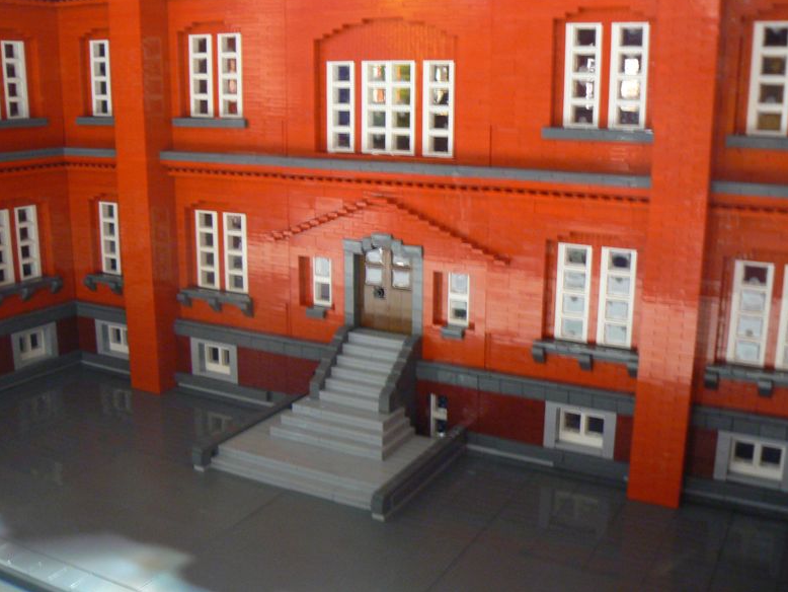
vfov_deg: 38.7
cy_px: 290
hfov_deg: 50.1
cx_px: 387
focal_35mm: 37
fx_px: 843
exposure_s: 1/4
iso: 200
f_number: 2.8
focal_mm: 6
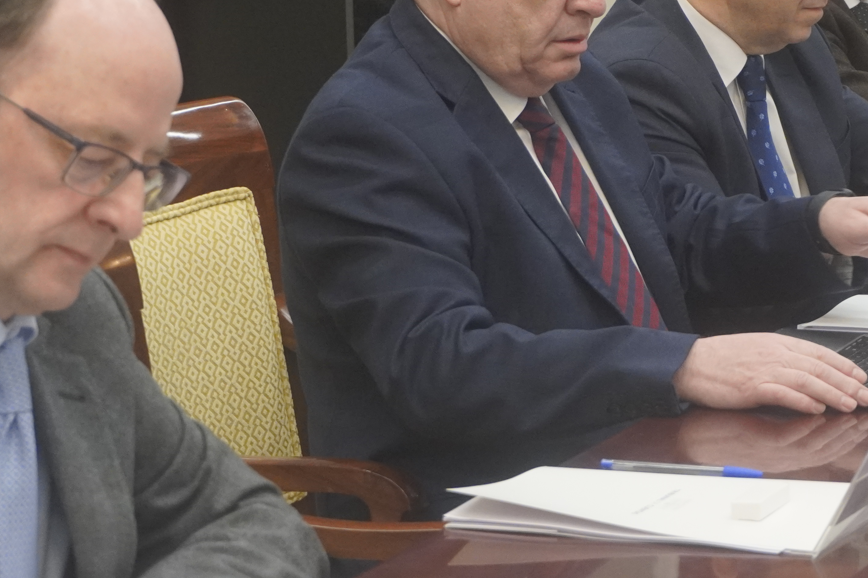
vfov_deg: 8.7
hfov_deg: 13.0
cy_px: 145
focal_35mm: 158
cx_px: 595
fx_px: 3809
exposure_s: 1/160
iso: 2000
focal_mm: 50
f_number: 5.6
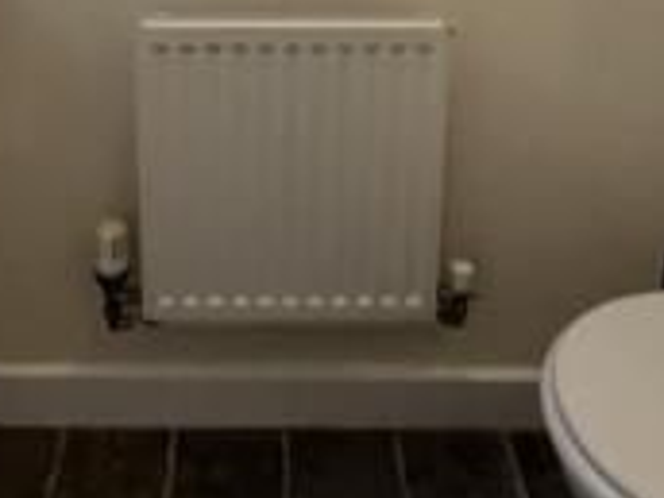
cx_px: 264
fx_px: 844
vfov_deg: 27.1
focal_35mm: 44
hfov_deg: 42.7
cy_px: -164
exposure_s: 1/50
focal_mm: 1.57
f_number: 1.8
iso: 250
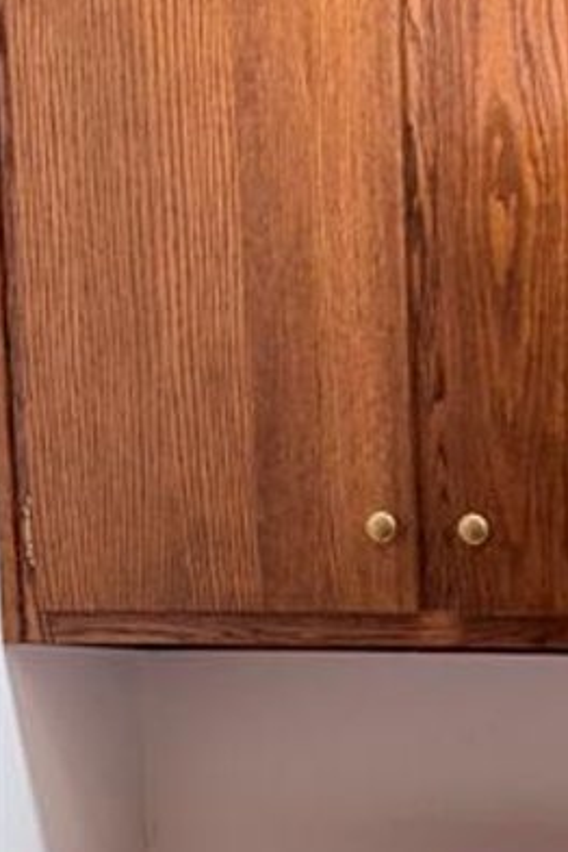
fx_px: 1704
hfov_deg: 16.8
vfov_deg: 26.2
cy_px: 899
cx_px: 903
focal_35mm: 72
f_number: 1.78
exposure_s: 1/120
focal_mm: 6.76
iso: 125
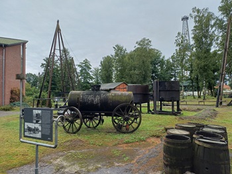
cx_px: 116
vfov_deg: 54.8
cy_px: 87
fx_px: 167
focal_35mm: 25
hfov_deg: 69.4
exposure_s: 1/522
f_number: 1.8
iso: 50
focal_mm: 4.65
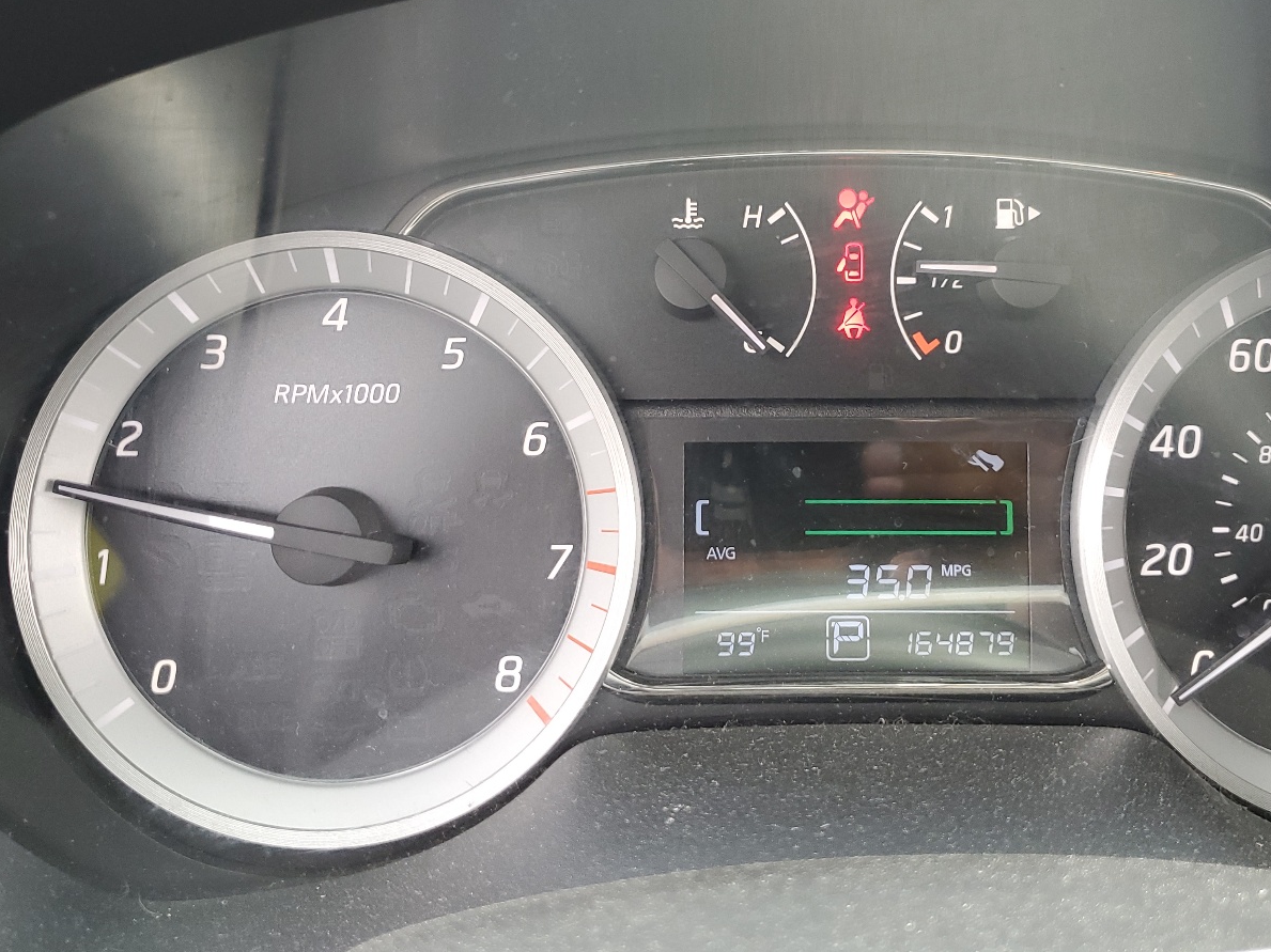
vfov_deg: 40.5
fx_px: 1285
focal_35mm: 35
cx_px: 800
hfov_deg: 52.0
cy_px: 373
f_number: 1.5
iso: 77
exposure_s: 1/120
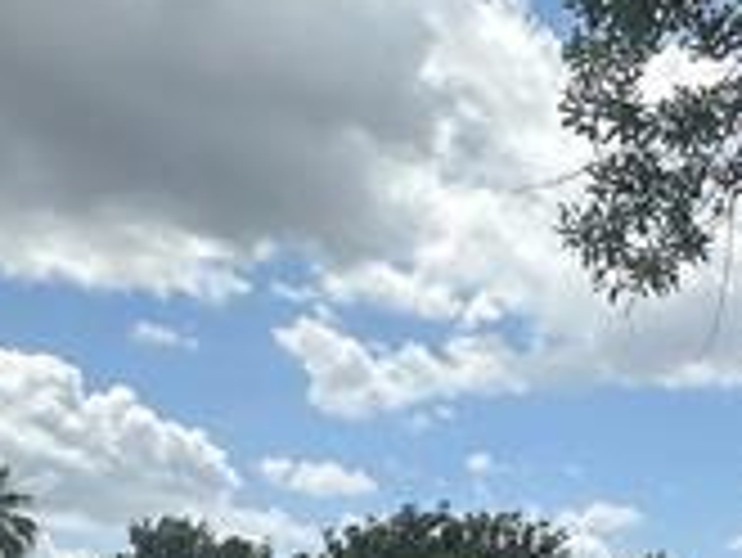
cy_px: 603
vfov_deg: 20.7
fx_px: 1459
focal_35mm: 68
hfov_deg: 27.8
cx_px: 630
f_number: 2.2
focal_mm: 2.22
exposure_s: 1/3125
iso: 50
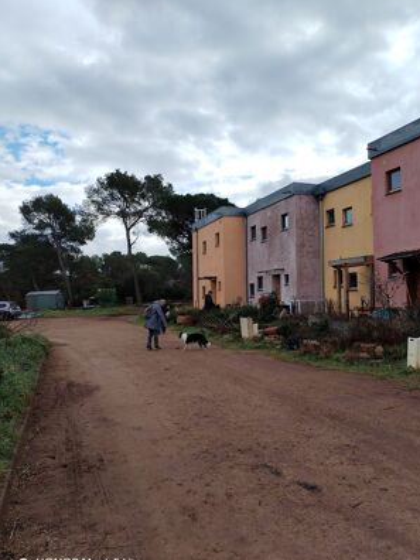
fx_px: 453
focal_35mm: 28
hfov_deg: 49.7
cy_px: 289
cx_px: 225
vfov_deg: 63.4
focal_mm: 4.75
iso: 100
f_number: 1.8
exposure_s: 1/997
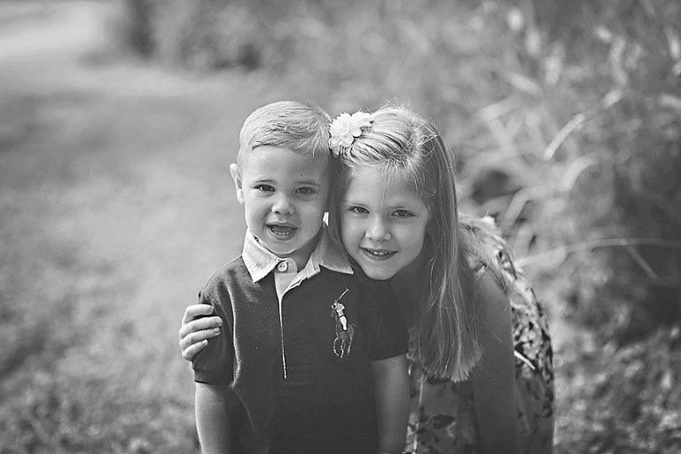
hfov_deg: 23.9
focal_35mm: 85
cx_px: 340
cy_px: 227
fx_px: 1608
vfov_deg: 16.1
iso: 250
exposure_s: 1/1250
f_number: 2.2
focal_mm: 85
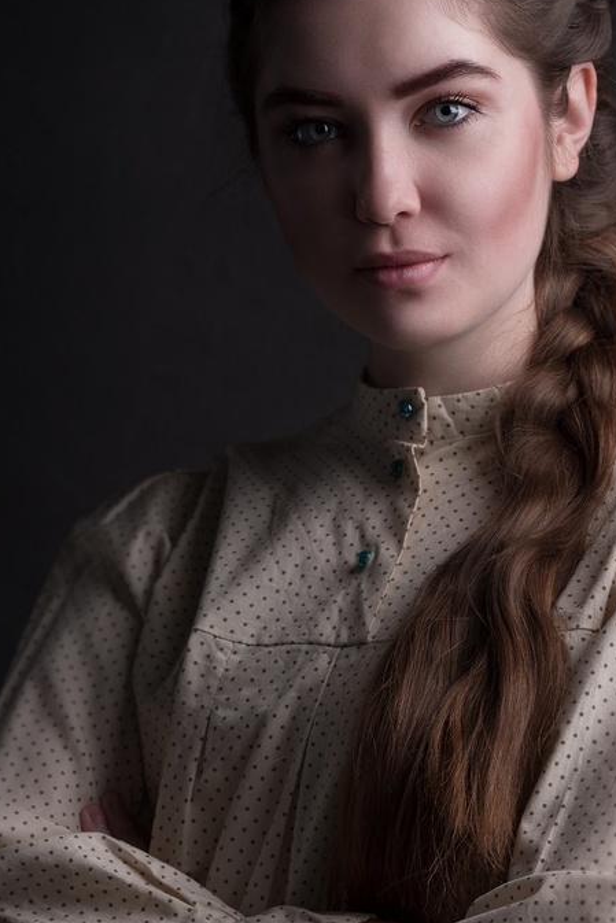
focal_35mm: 204
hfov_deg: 6.7
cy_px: 590
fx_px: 5233
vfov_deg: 10.1
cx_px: 364
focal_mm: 98
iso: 200
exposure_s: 1/125
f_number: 8
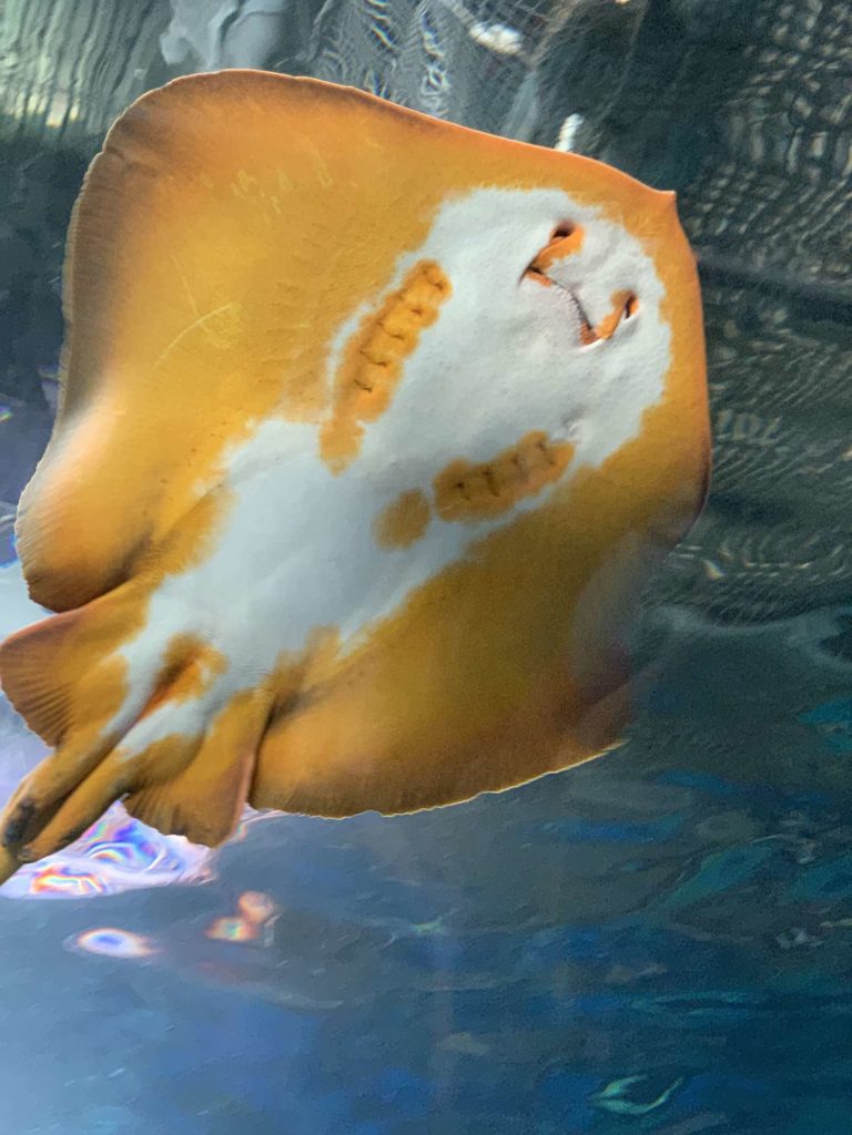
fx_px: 1706
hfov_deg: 28.0
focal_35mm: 52
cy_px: 568
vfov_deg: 36.8
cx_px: 426
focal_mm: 6
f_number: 2.4
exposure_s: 1/60
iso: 250
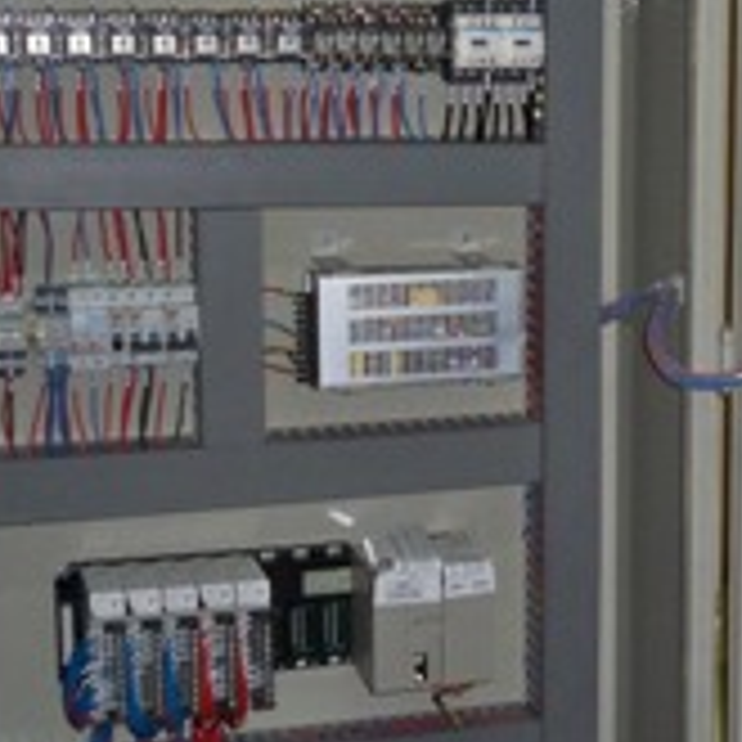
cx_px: 679
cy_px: 243
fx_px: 2037
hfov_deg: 20.2
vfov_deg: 20.6
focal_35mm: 84
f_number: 3.1
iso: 200
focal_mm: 6.3
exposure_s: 1/60
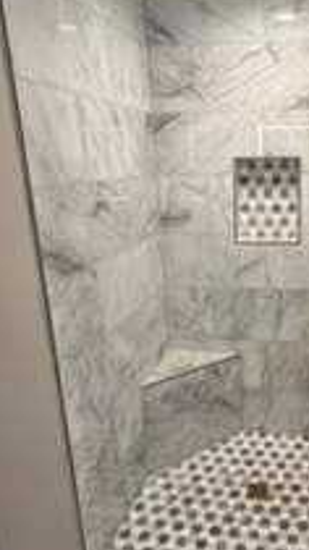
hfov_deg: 38.0
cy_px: 272
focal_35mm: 29
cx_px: 264
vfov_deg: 66.1
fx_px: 423
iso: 200
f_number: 2.2
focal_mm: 2.22
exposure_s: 1/120
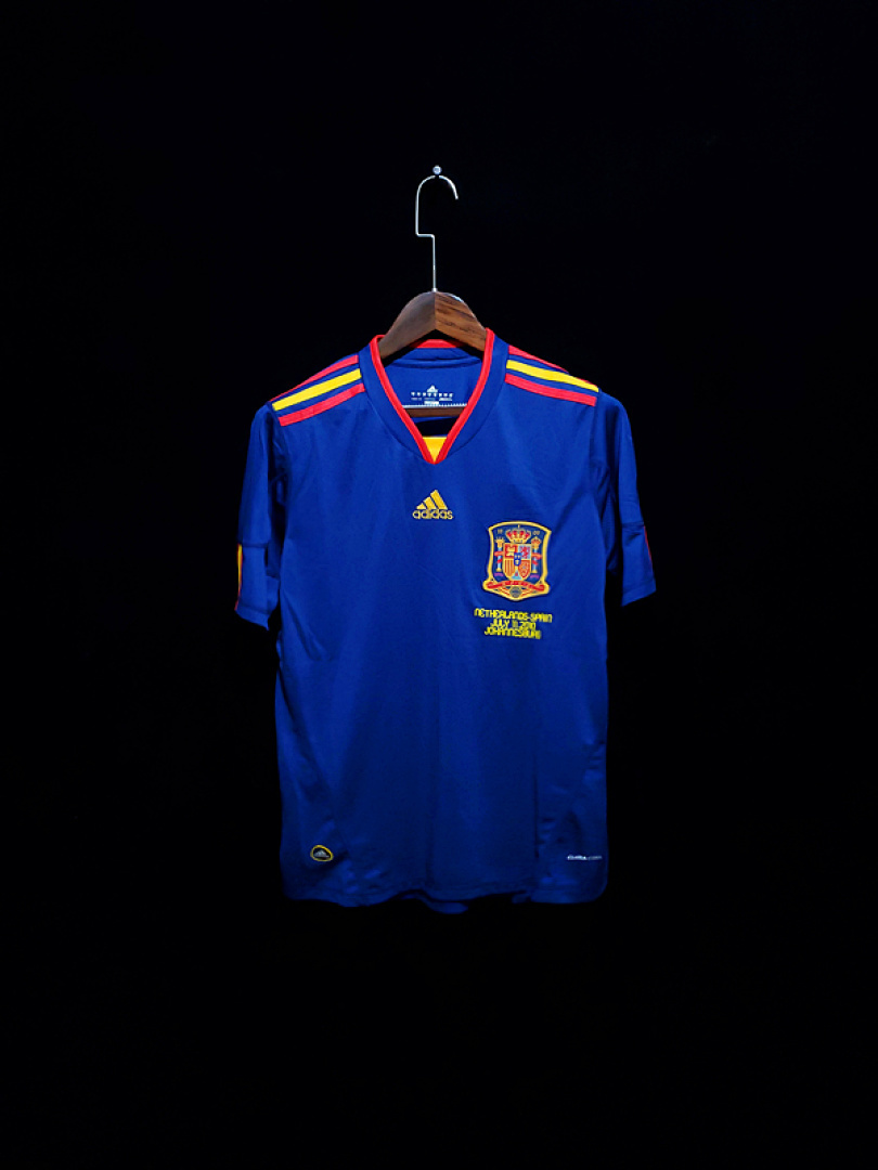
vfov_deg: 67.3
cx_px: 439
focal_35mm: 26
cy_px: 585
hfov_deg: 53.1
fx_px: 879
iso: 250
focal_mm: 4.3
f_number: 1.5
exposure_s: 1/30
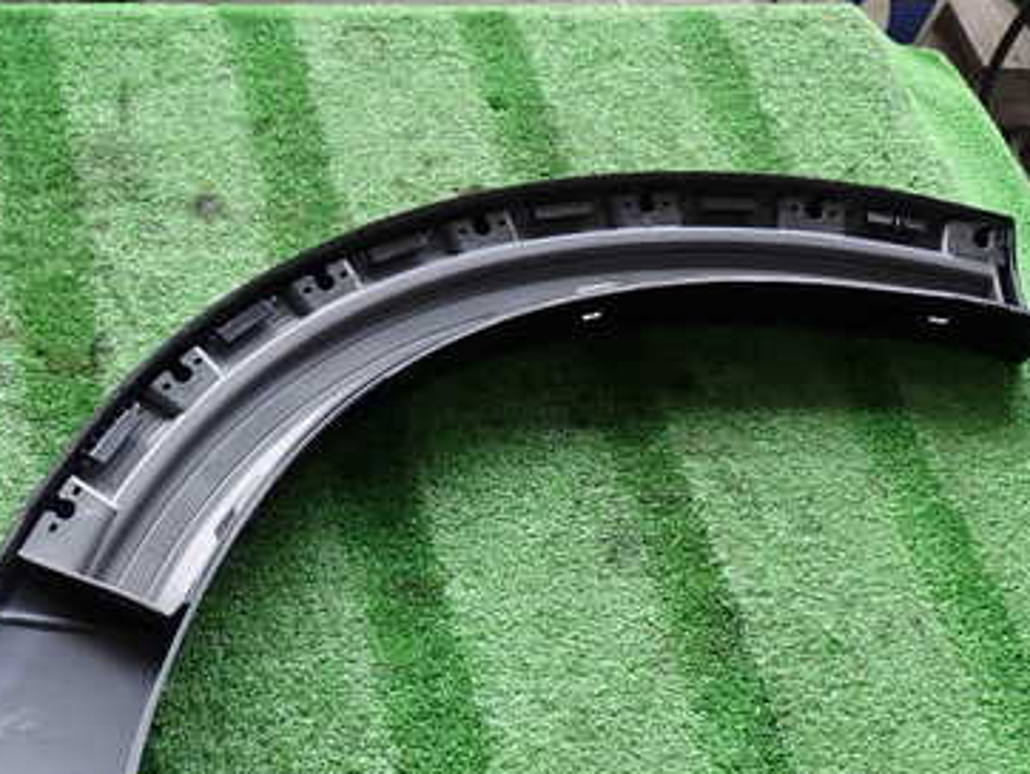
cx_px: 310
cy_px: 569
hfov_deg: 35.6
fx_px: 1578
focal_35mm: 53
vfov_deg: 27.2
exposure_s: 1/60
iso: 200
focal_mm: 5.79
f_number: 2.4
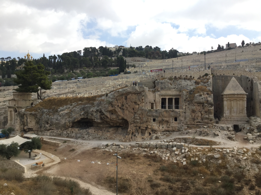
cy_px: 98
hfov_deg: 58.4
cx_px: 130
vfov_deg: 45.4
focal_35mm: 31
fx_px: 234
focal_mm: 3.3
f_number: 2.4
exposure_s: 1/783
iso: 25
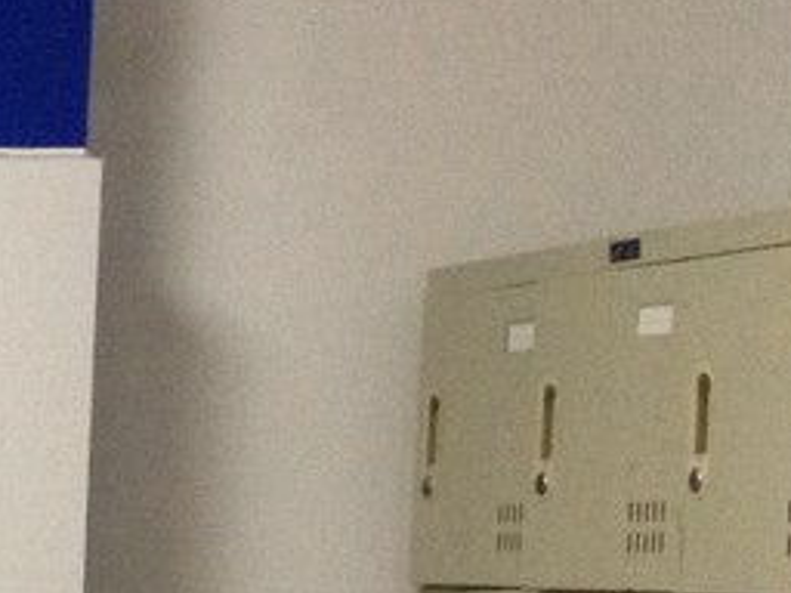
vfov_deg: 8.3
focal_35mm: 175
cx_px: -893
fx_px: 3999
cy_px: 920
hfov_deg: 10.2
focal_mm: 4.28
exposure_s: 1/20
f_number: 2.4
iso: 200
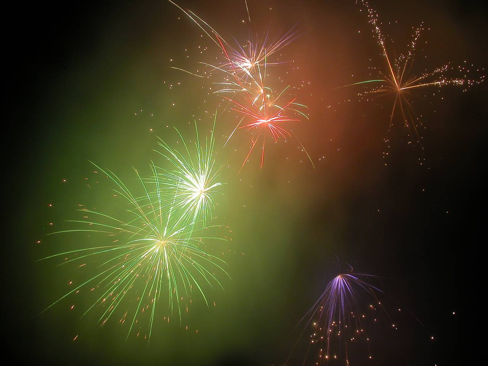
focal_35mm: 35
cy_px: 183
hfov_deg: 52.6
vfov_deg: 40.7
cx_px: 244
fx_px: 493
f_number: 8
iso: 100
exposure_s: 8
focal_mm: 8.9
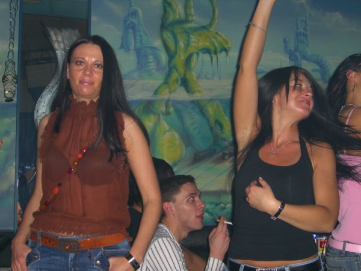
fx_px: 594
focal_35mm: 57
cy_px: 136
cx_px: 180
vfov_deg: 25.7
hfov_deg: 33.8
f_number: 3.6
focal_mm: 11.8
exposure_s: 1/60
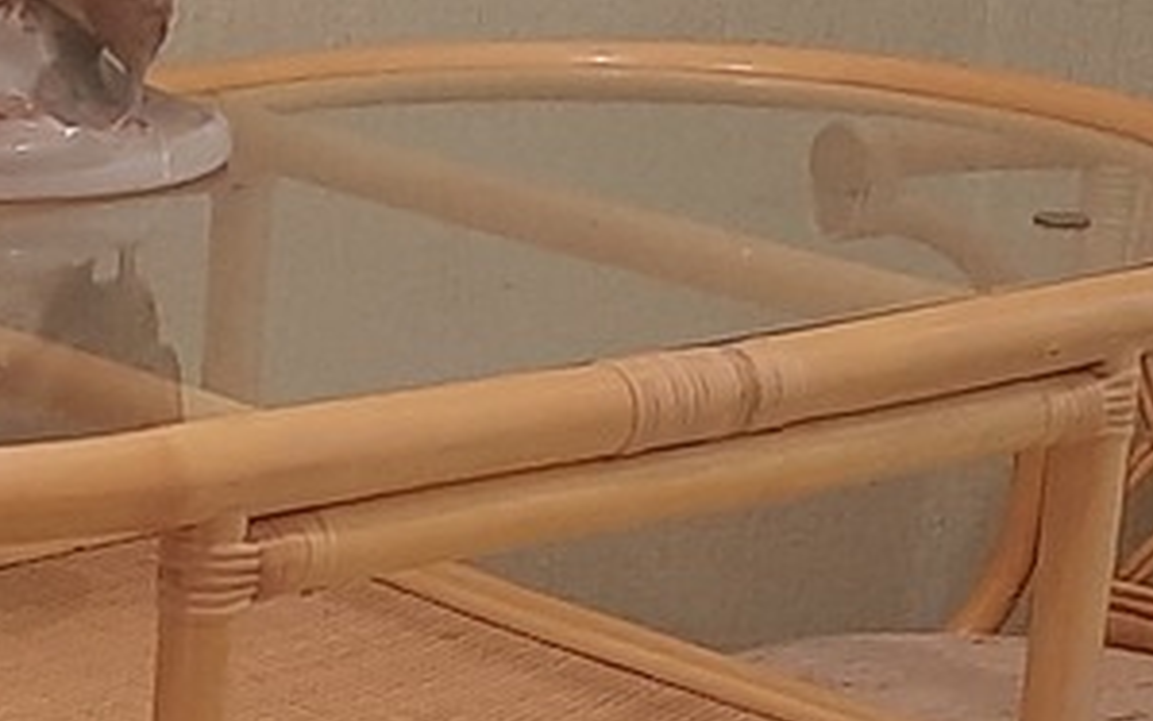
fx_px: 5469
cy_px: 825
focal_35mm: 174
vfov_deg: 7.5
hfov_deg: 11.9
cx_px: -19
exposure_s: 1/33
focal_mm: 5.23
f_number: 1.8
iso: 250
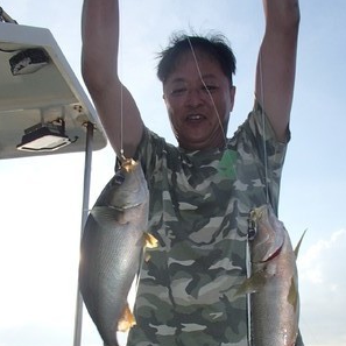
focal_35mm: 40
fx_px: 452
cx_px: 186
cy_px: 259
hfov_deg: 41.8
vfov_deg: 40.7
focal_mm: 5
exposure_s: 1/125
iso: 100
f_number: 11
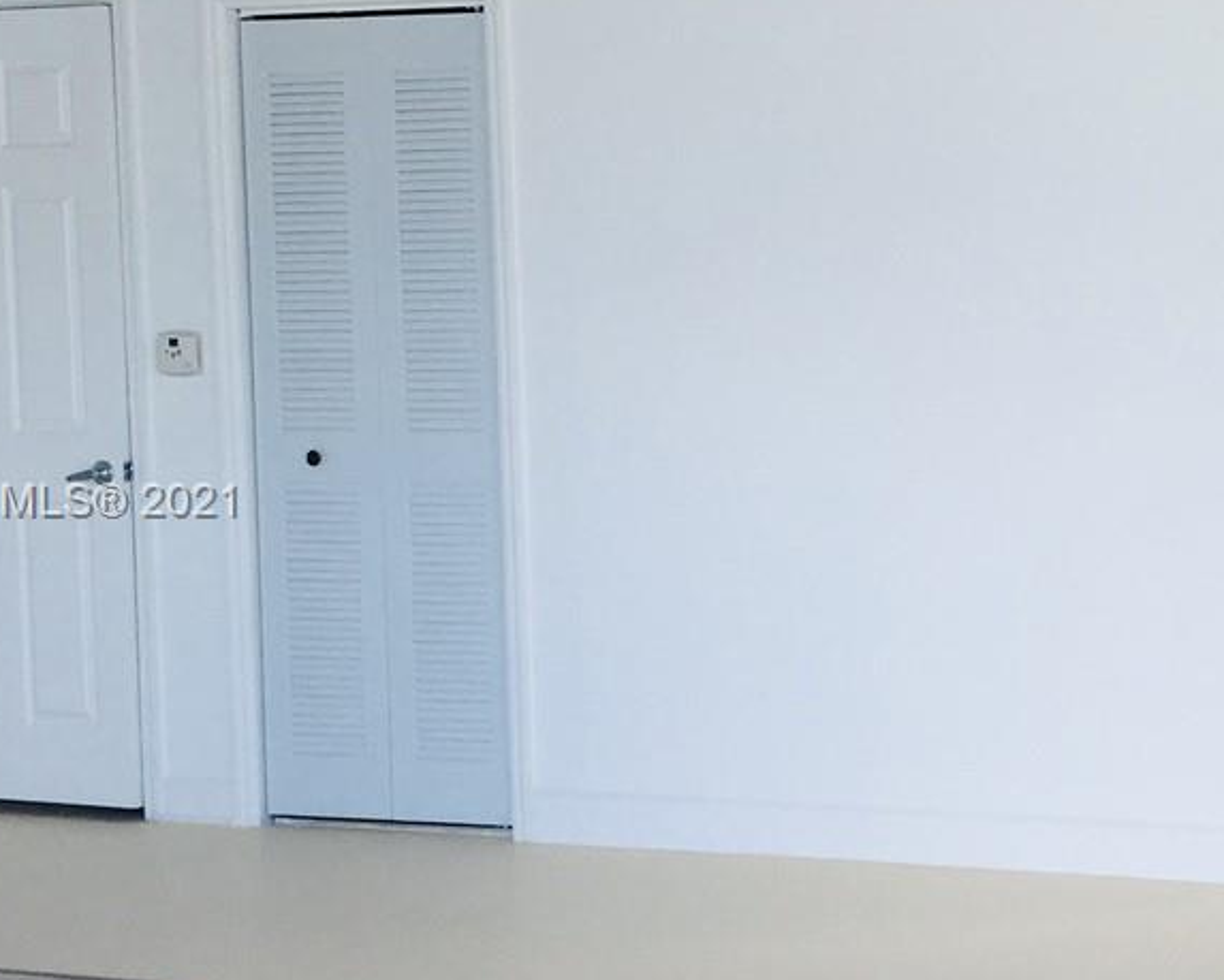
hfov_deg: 23.0
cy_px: 504
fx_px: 2863
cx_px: 1267
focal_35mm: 79
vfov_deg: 19.4
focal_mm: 4.15
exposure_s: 1/120
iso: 32
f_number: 2.2
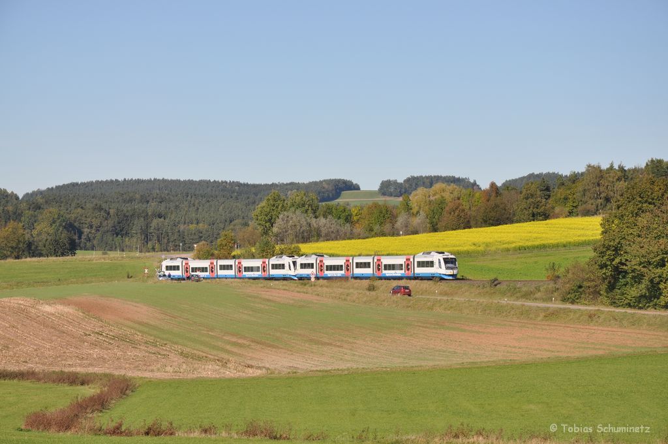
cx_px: 334
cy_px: 222
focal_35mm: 120
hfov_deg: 17.1
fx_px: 2224
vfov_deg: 11.4
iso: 200
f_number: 9
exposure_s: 1/500
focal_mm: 80
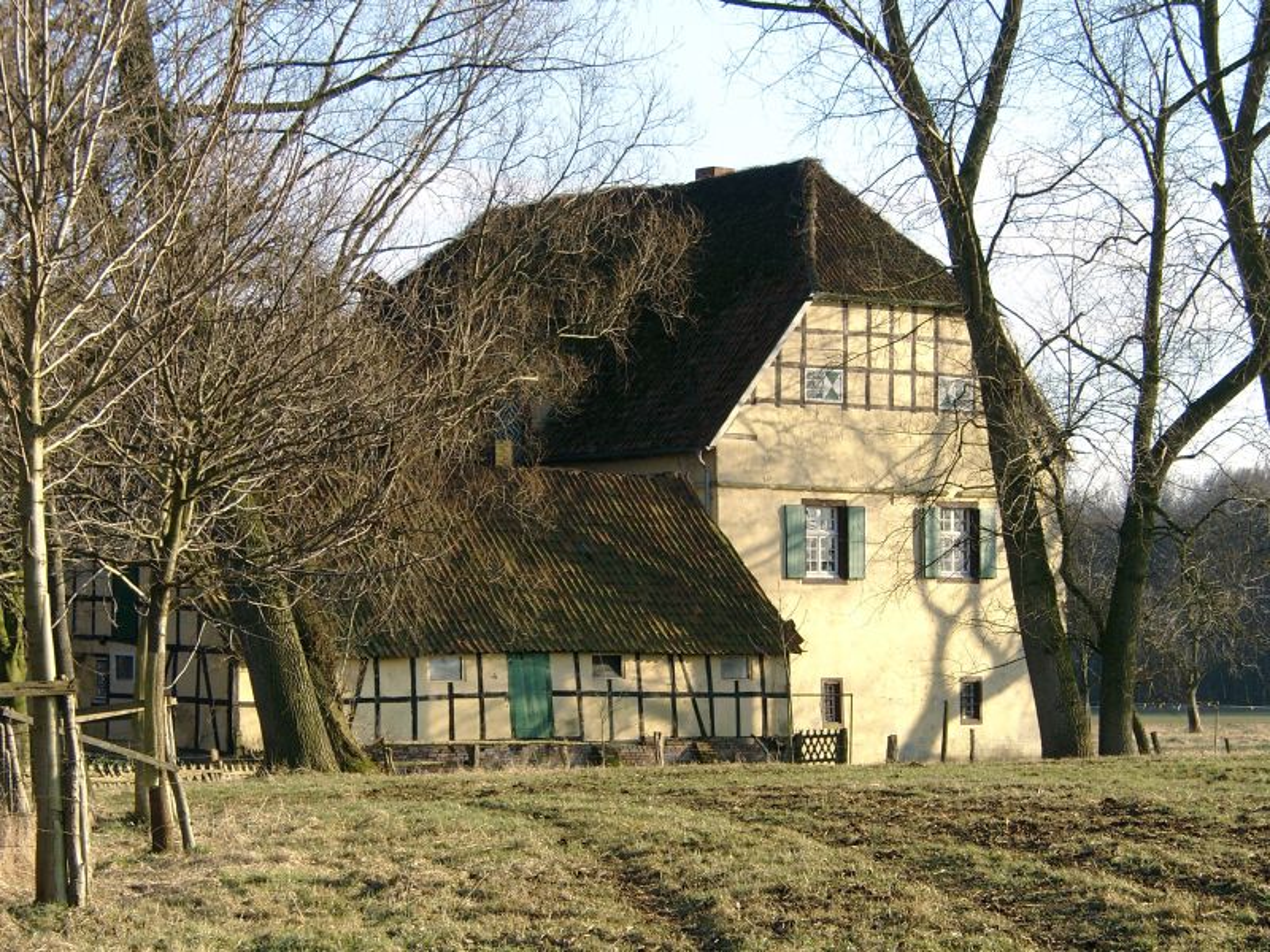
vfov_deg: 14.8
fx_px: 3669
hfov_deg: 19.6
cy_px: 476
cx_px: 635
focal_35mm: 100
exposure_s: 1/165
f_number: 4
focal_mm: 20.74
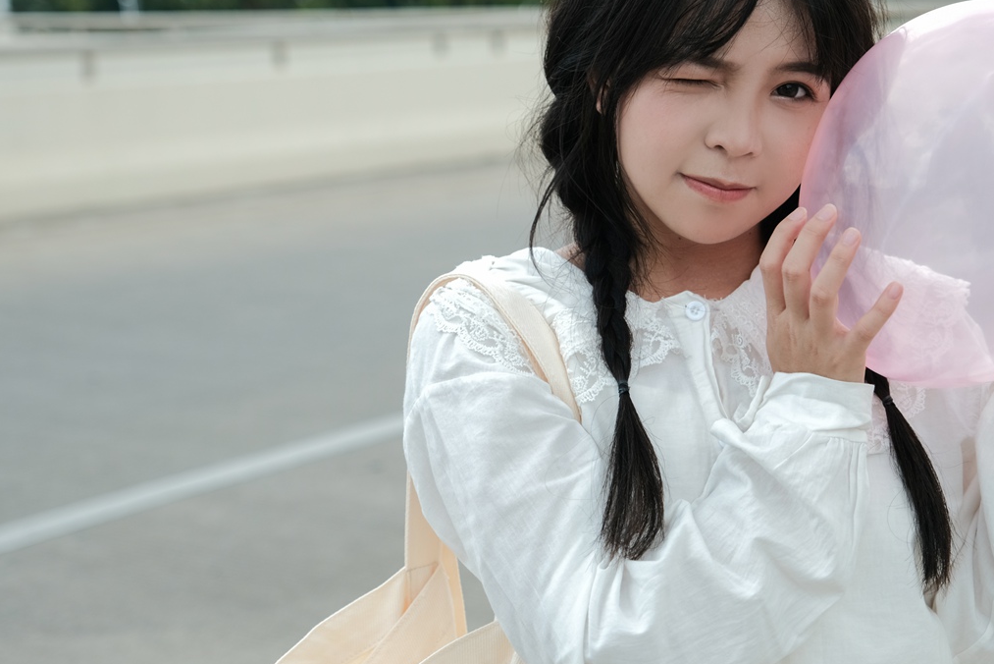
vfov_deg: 20.0
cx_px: 555
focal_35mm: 68
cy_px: 264
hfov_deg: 29.6
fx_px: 1878
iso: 100
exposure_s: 1/420
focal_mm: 35.3
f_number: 2.8
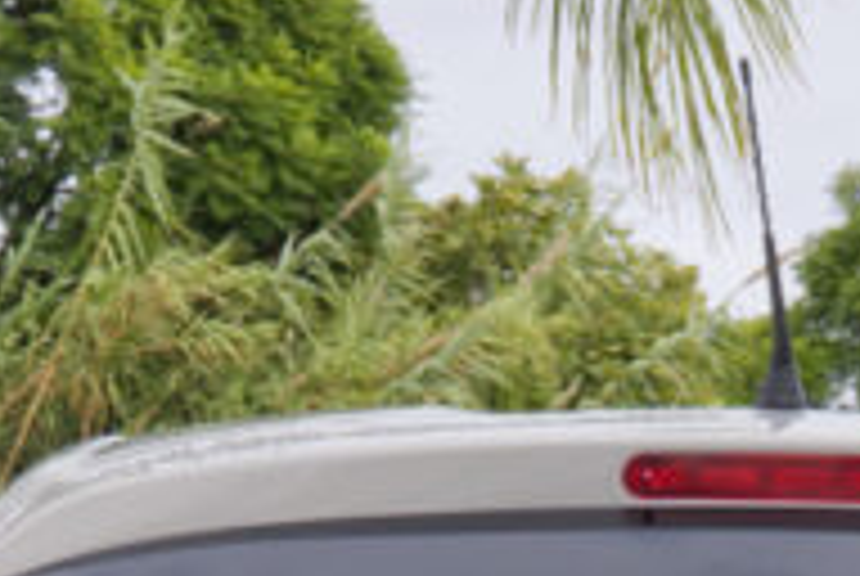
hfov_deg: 9.6
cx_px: 783
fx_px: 5120
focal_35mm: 214
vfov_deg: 6.1
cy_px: 1442
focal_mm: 26.4
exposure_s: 1/160
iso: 160
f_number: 9
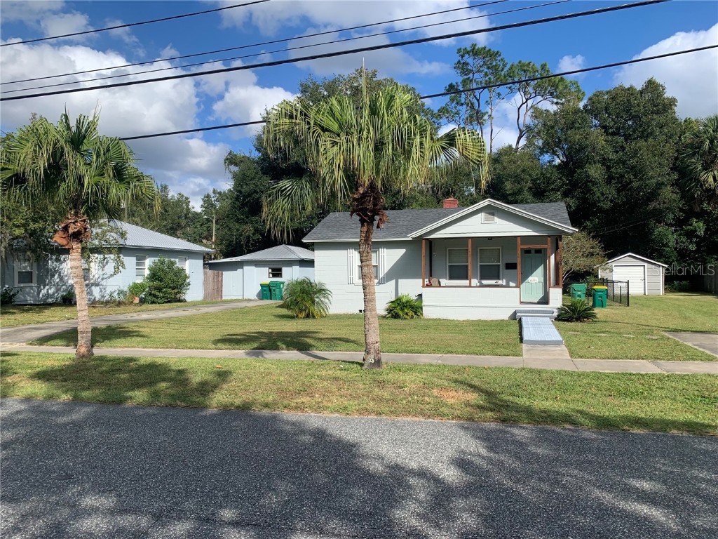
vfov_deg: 53.1
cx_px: 359
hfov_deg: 67.3
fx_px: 539
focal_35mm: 26
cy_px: 270
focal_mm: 4.25
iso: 25
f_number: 1.8
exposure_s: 1/2257
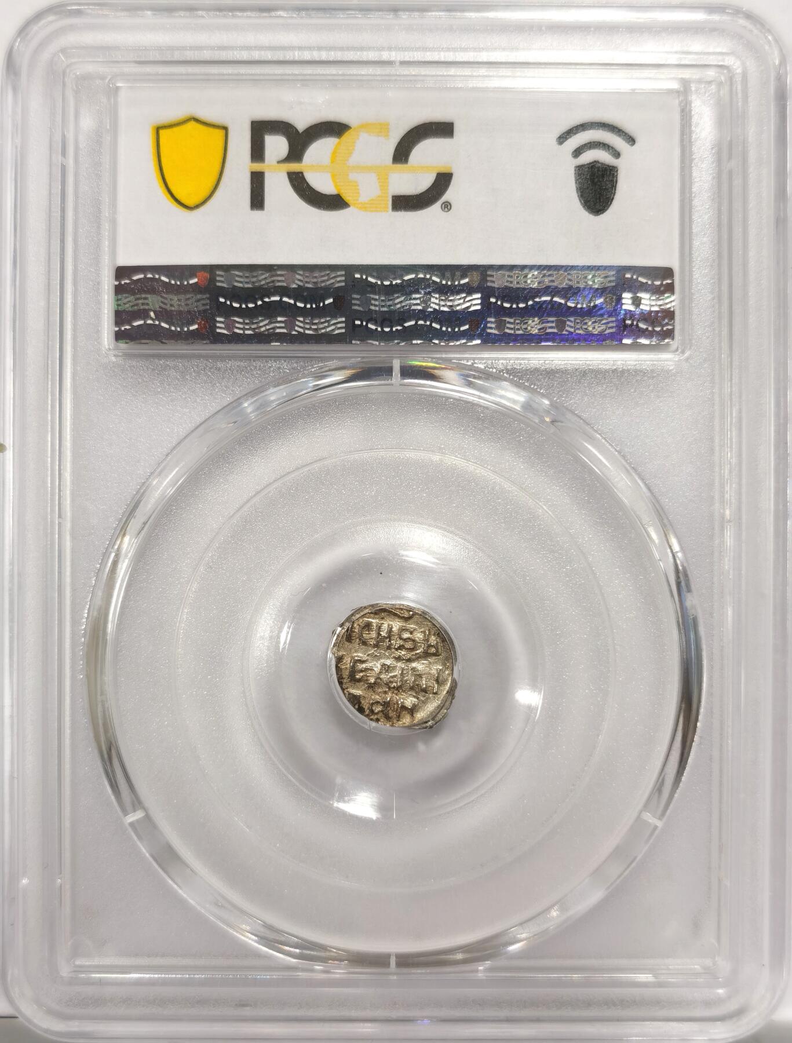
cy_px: 522
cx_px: 396
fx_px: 1634
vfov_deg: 35.4
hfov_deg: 27.2
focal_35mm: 54
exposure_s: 1/100
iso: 80
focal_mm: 5.56
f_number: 16
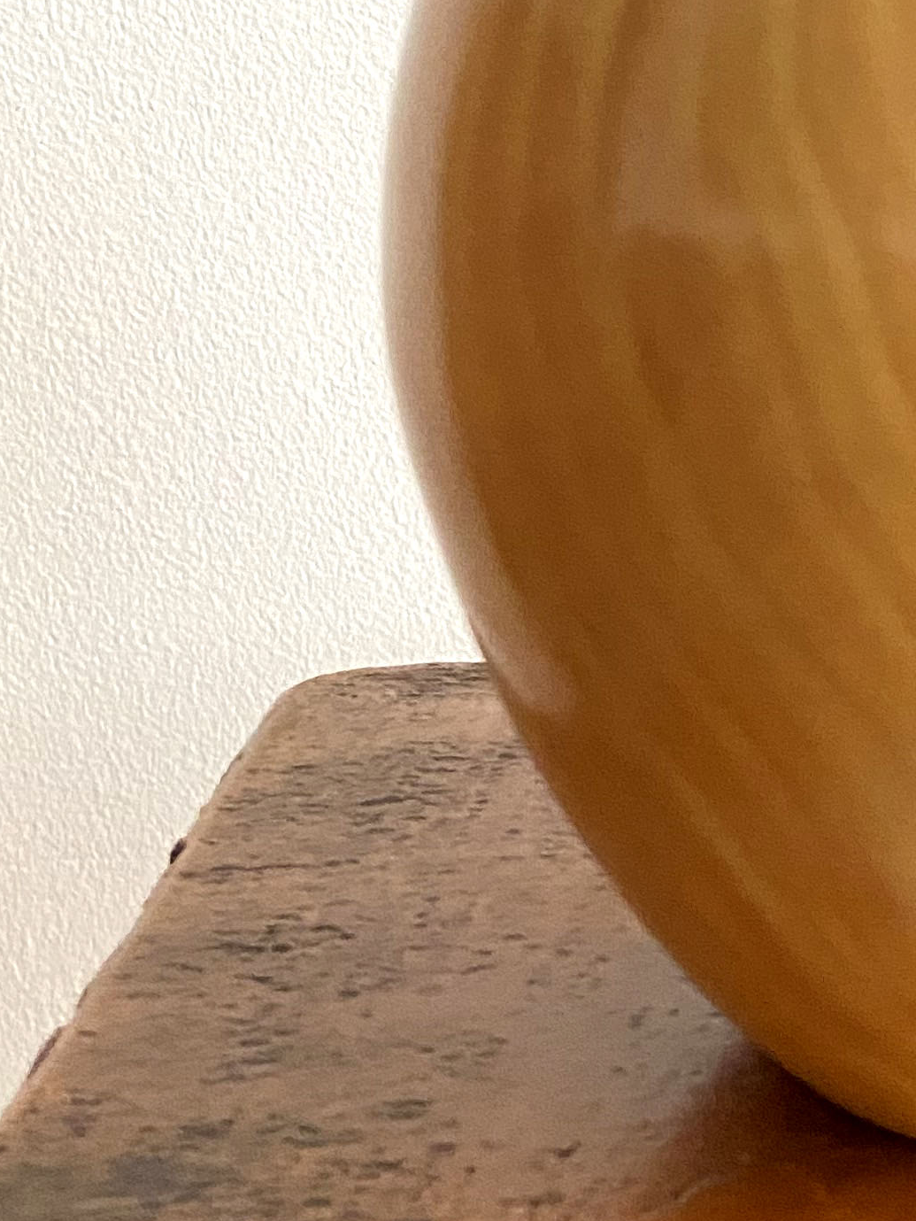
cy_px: 252
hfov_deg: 18.2
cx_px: 1171
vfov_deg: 25.2
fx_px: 2680
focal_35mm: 76
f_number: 1.8
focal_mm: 4.25
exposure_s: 1/40
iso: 640
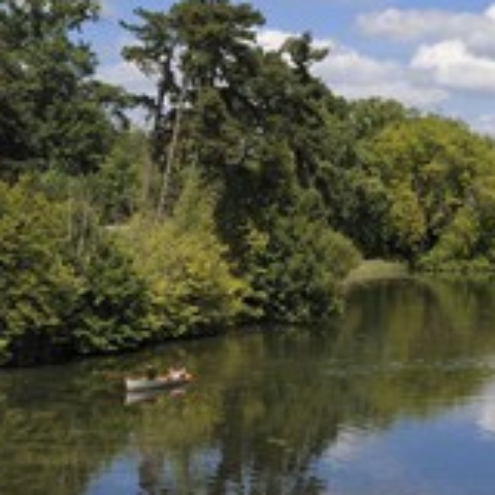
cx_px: 504
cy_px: 251
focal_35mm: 89
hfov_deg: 18.9
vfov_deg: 19.5
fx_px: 1440
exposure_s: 1/250
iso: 200
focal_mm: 40
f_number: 10
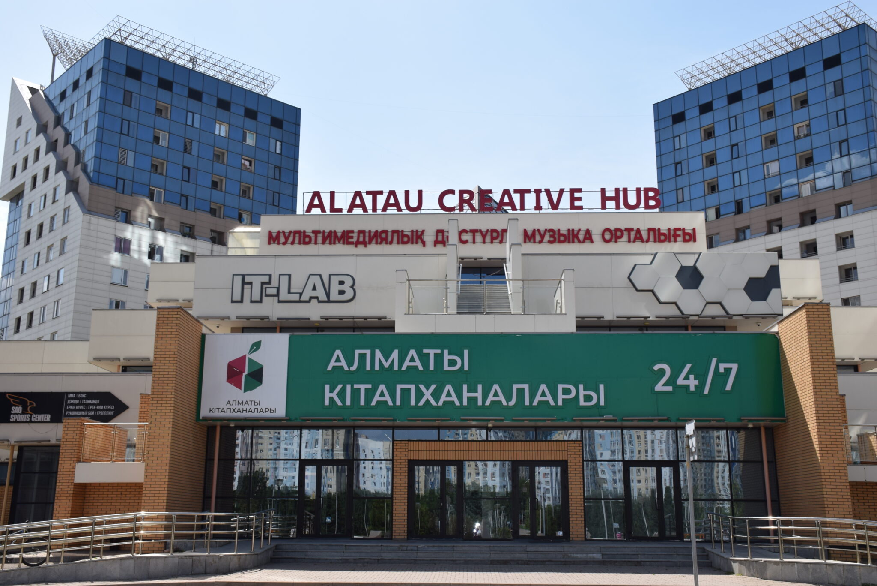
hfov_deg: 49.5
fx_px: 950
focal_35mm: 39
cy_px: 293
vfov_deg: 34.2
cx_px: 438
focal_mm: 26
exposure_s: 1/200
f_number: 10
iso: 100
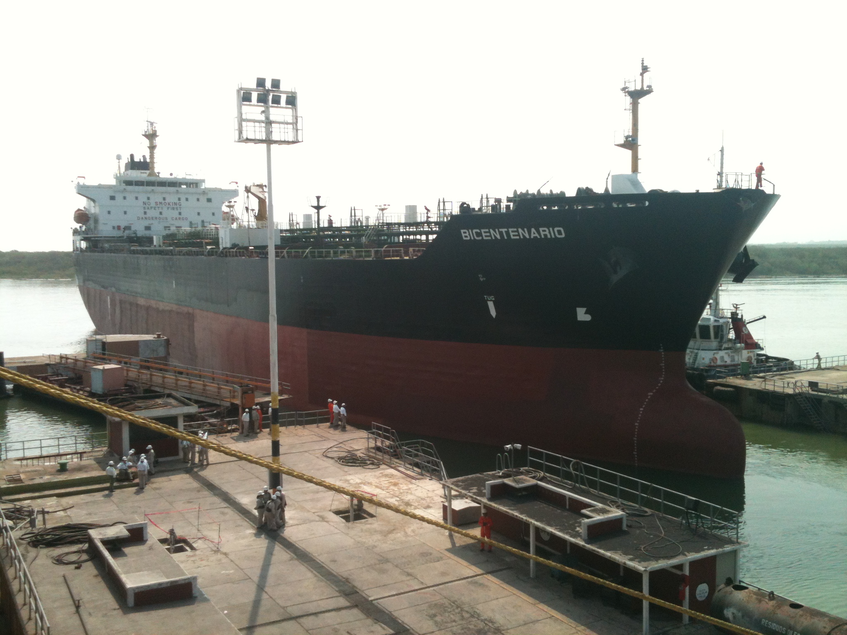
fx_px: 856
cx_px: 424
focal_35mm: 35
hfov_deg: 52.6
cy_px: 318
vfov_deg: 40.7
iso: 64
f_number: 2.8
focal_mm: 3.85
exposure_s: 1/1469
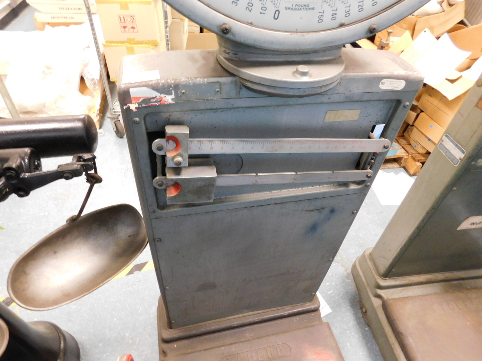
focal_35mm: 23
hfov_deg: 73.9
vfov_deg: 58.9
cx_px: 241
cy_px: 180
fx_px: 320
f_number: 3
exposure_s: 1/8
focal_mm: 4
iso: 400
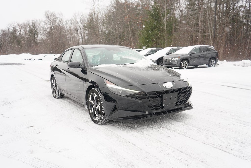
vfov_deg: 45.0
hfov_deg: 63.7
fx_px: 202
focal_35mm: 29
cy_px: 84
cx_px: 126
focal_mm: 29
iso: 500
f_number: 4
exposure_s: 1/400
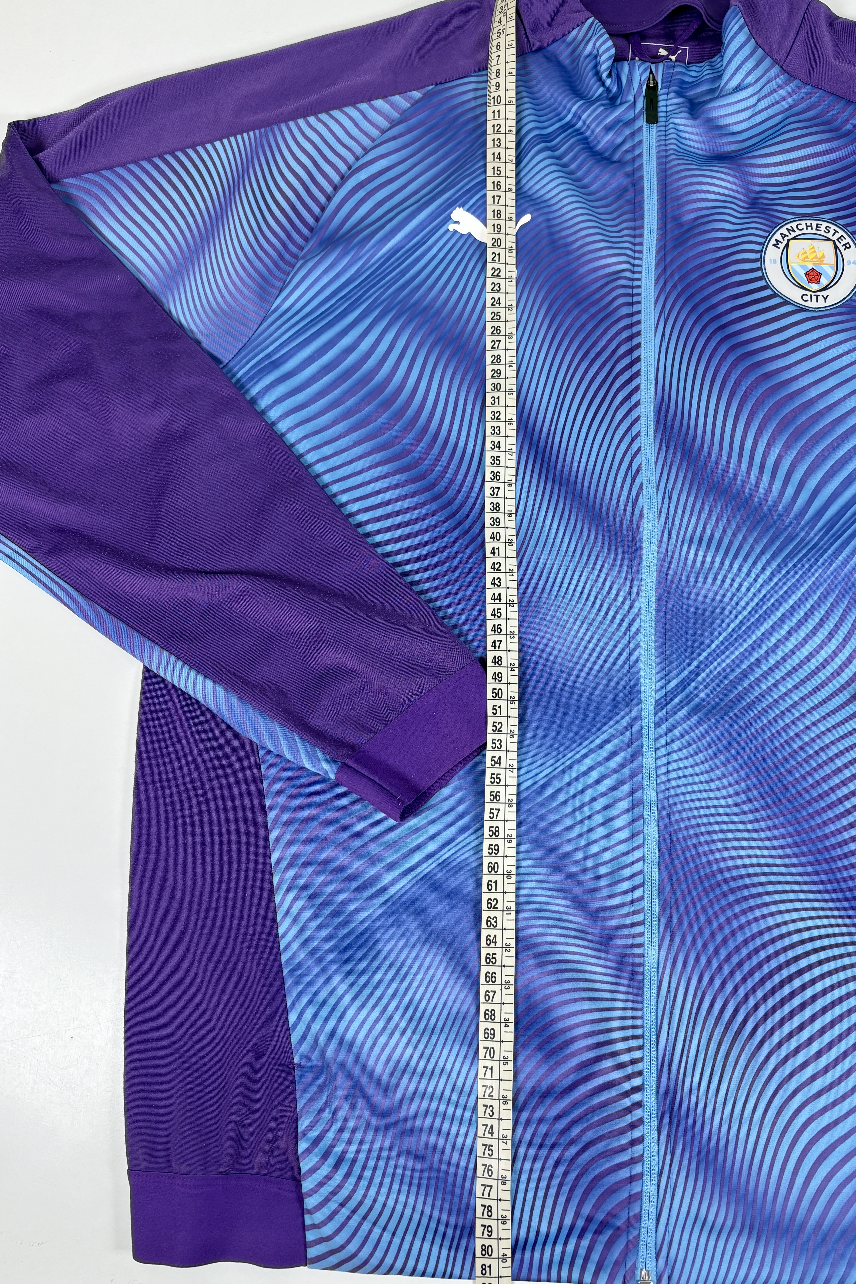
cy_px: 635
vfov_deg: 65.5
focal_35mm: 28
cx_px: 482
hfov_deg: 46.3
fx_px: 998
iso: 64
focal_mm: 5.96
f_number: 1.6
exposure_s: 1/119
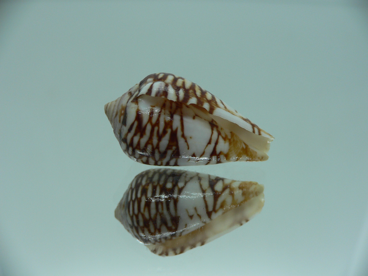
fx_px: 372
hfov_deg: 52.6
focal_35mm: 35
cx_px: 184
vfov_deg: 40.7
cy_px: 138
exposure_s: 1/60
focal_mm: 4.6
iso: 80
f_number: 2.8
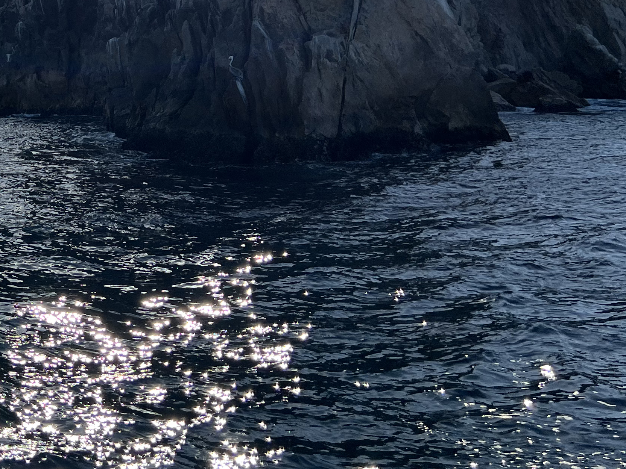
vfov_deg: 22.9
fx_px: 1139
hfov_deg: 28.9
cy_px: 76
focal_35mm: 63
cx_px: 10
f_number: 1.5
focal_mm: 5.7
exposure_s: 1/8696
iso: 50
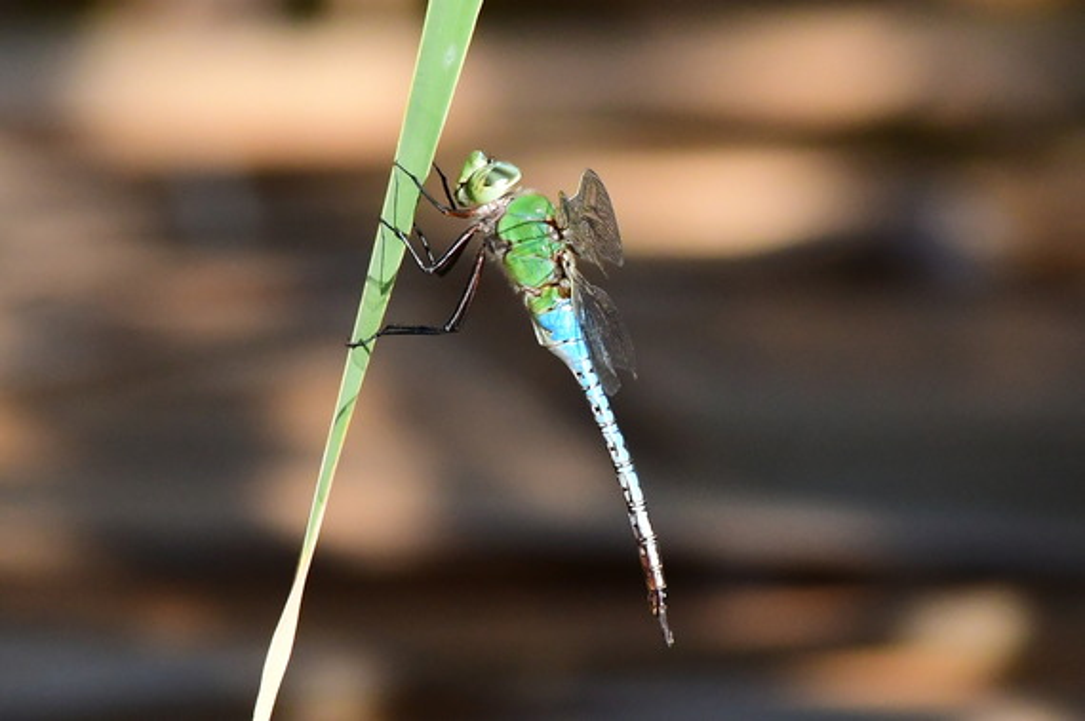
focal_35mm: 750
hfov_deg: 2.8
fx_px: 22584
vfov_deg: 1.8
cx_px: 542
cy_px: 360
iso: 1400
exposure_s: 1/1000
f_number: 10
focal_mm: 500
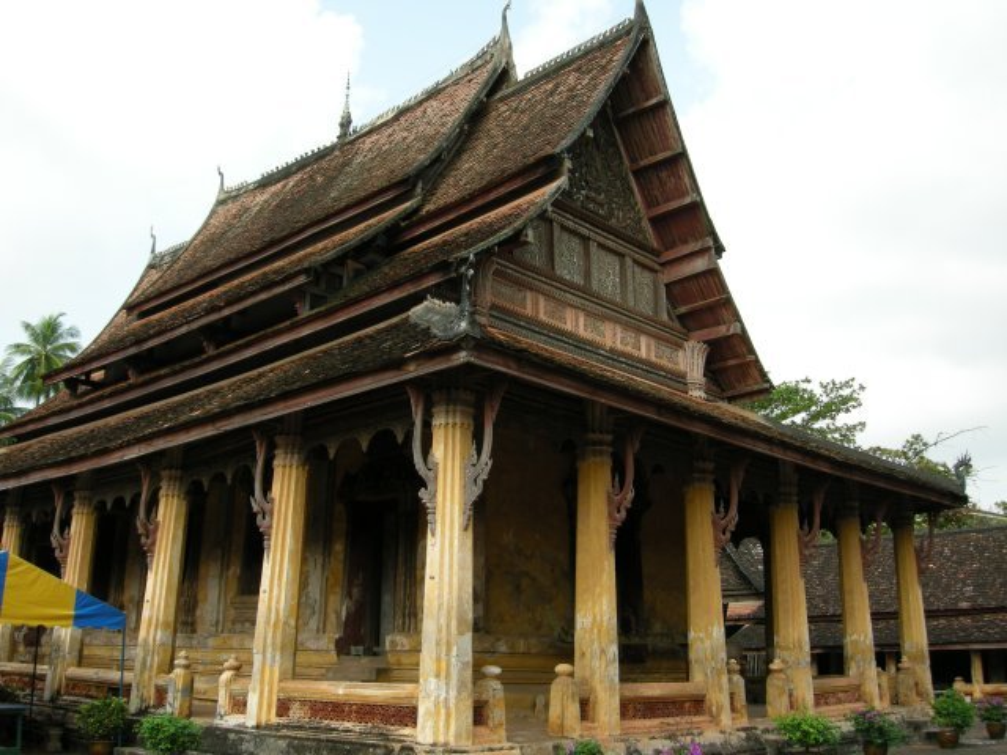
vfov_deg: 39.7
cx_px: 504
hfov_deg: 51.4
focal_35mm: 36
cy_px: 378
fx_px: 1047
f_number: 4.8
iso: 64
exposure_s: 1/200
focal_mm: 7.5
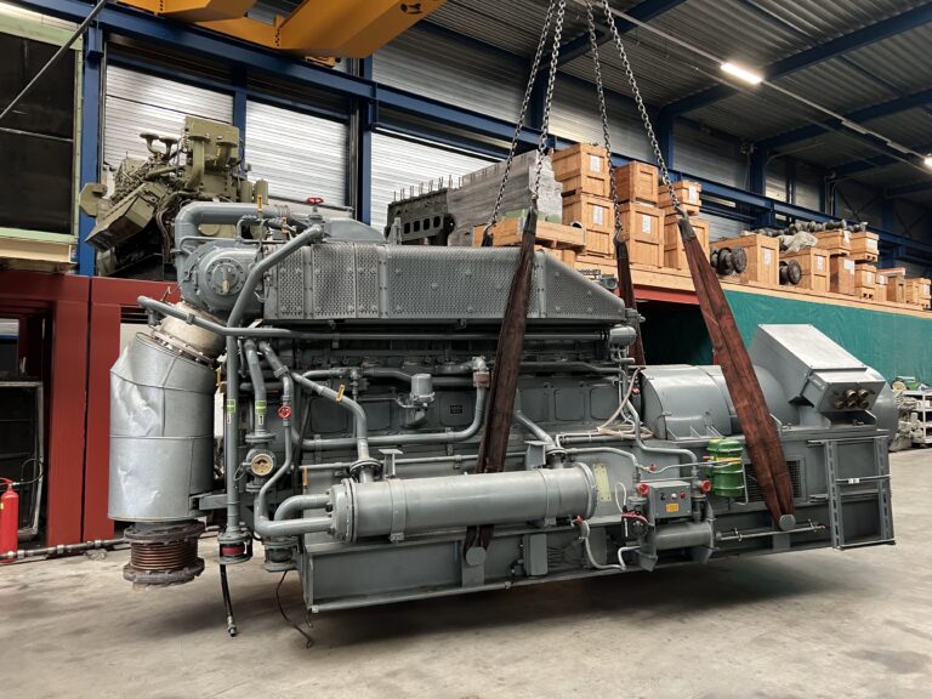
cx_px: 466
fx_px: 700
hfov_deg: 67.3
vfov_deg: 53.1
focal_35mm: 26
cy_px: 350
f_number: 1.5
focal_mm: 5.7
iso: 320
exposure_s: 1/50
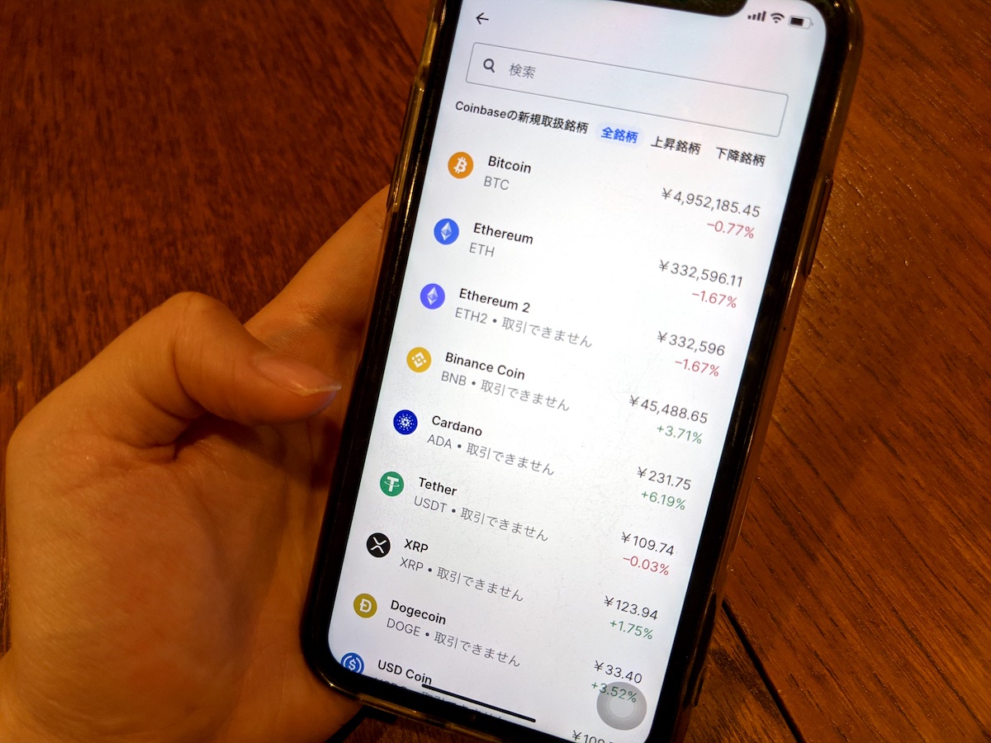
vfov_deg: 51.4
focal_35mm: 27
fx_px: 773
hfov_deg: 65.3
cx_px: 496
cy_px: 372
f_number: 1.73
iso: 81
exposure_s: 1/73.8
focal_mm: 4.38
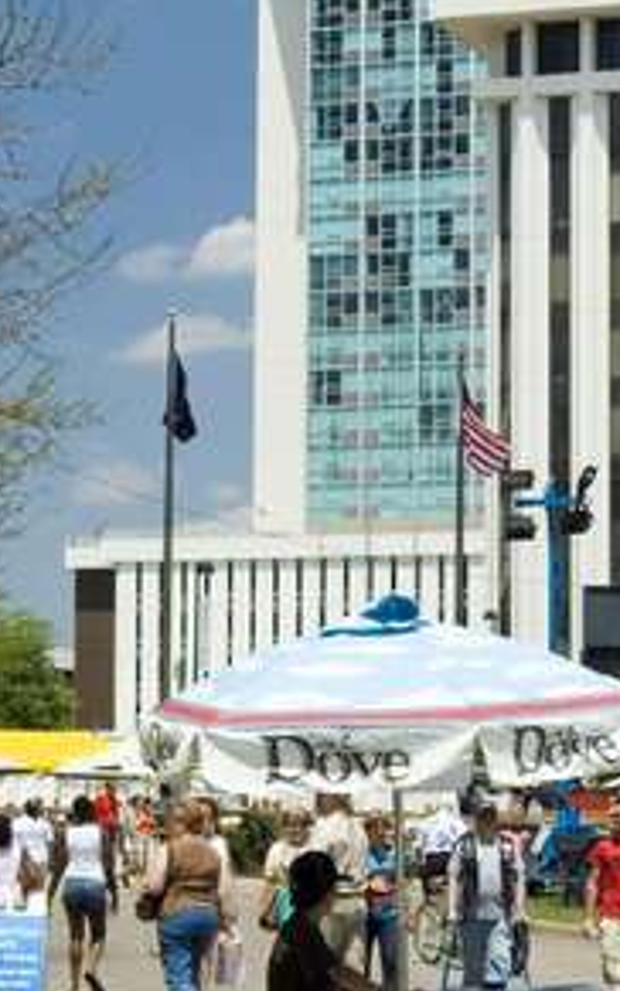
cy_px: 507
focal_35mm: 113
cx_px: 494
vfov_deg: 18.4
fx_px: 3053
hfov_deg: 11.6
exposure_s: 1/180
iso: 100
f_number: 6.7
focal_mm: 28
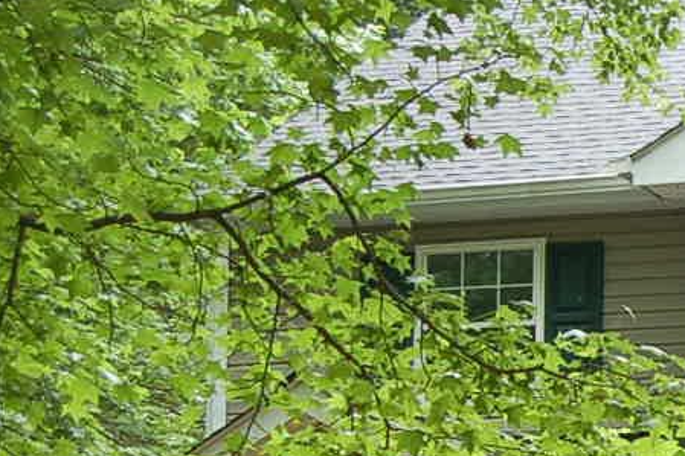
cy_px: 531
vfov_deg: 7.7
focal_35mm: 176
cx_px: 996
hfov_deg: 11.3
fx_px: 3341
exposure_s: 1/125
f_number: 5.6
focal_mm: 35
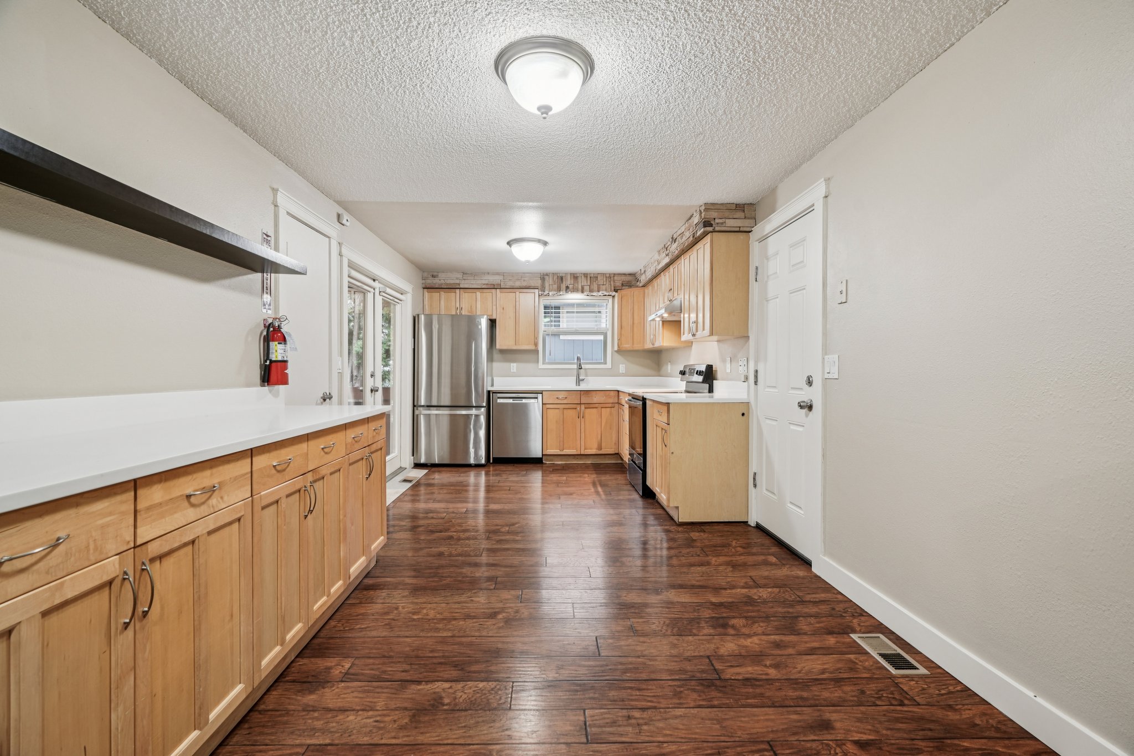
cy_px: 378
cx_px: 567
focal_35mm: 16
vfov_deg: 73.7
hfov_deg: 96.7
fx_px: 504
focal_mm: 16
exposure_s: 1/3.33
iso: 400
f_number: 8
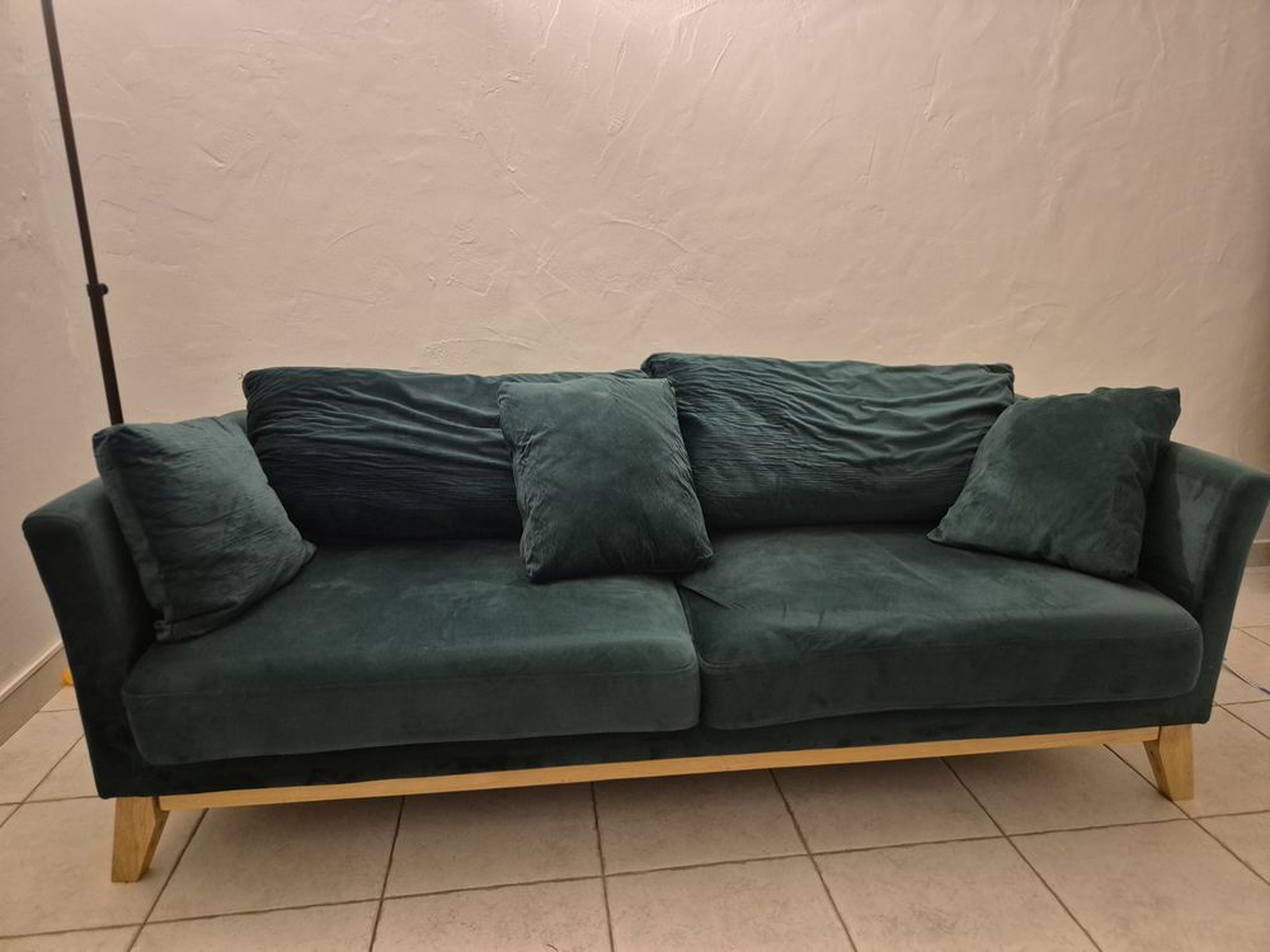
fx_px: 844
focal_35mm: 23
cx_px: 635
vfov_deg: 58.9
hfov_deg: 73.9
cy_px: 476
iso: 1250
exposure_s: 1/100
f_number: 1.8
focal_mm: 5.4
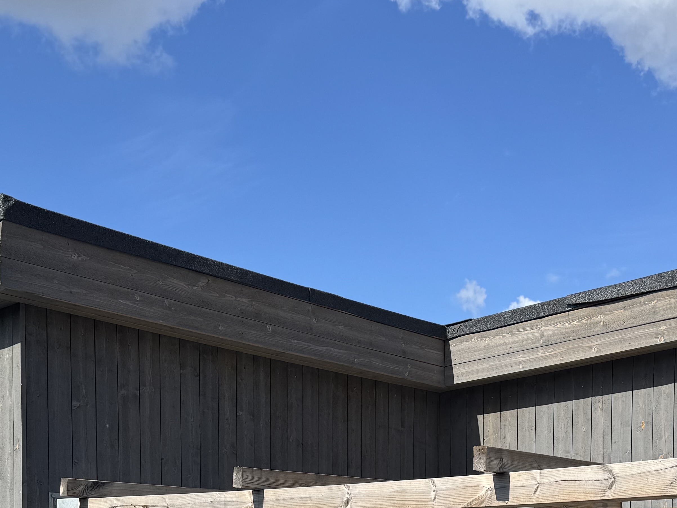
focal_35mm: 57
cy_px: 592
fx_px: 1115
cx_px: 372
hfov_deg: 33.8
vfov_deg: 23.7
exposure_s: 1/4608
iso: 80
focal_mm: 6.76
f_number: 1.78
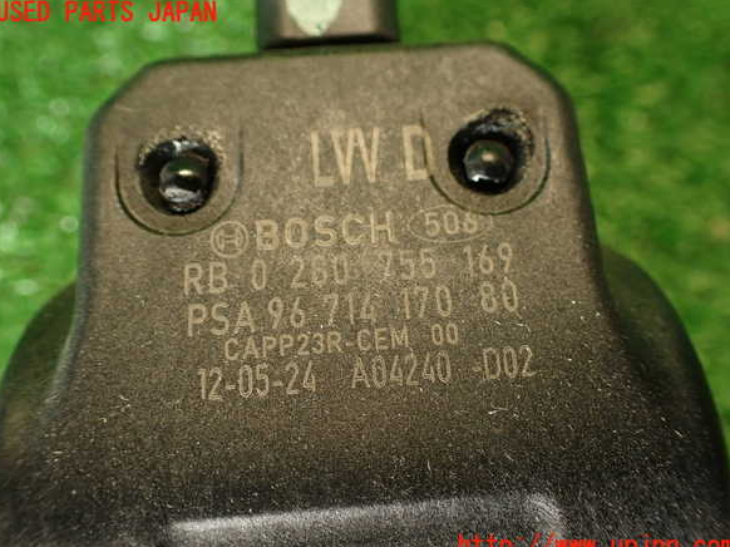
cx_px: 365
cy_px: 280
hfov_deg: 55.4
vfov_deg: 42.9
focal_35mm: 33
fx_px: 696
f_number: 2.4
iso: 250
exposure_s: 1/30
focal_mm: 5.79
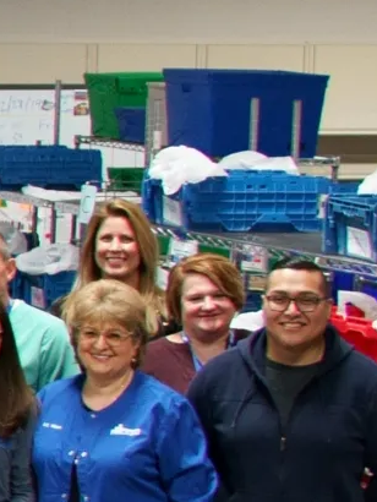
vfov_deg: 11.4
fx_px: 2524
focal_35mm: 174
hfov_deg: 6.9
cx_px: -1036
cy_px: 294
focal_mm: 19.6
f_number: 3.2
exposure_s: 1/160
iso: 1600
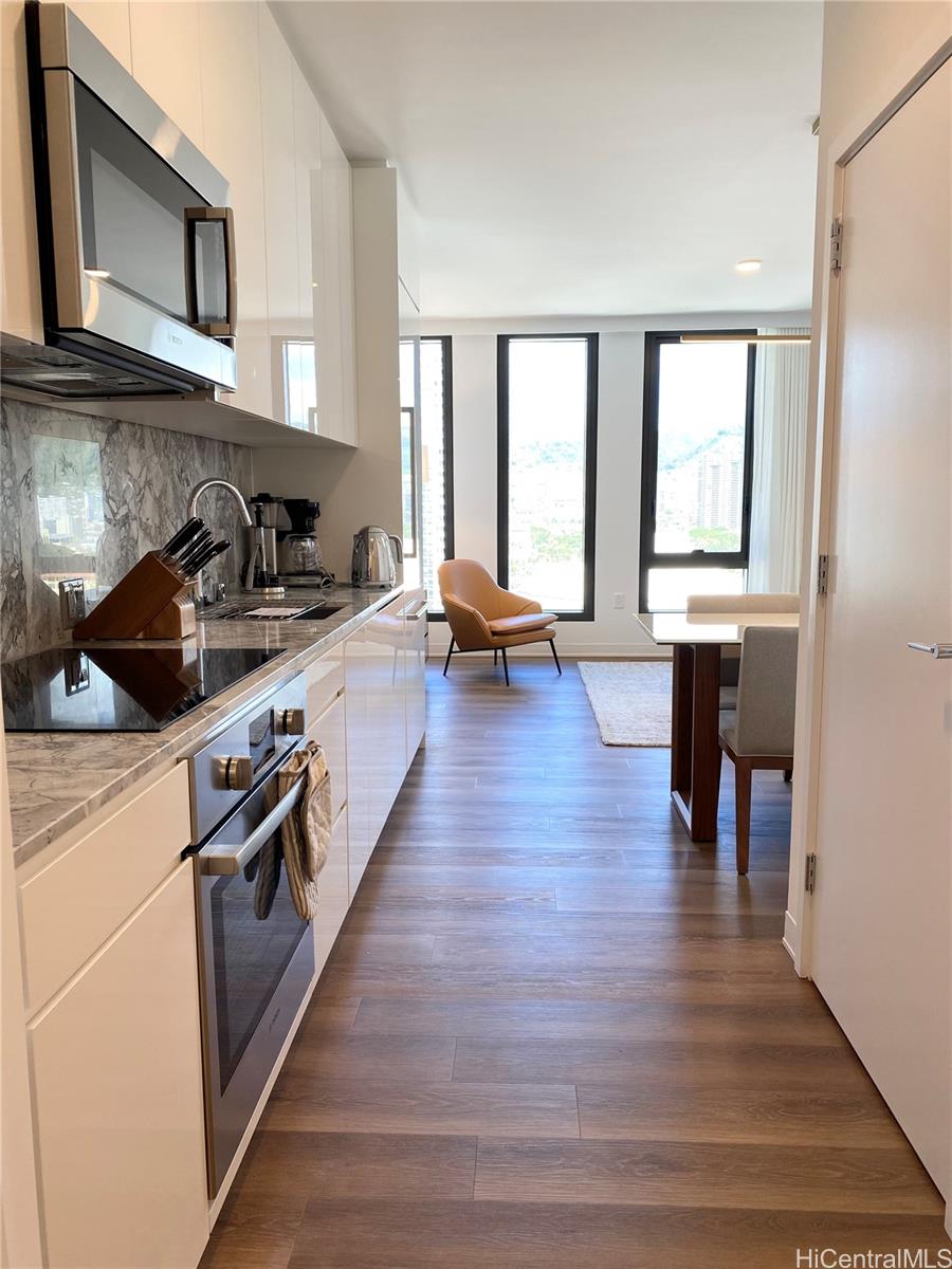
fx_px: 953
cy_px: 634
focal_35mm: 26
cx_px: 476
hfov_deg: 53.1
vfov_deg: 67.3
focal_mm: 4.25
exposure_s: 1/120
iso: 50
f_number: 1.8
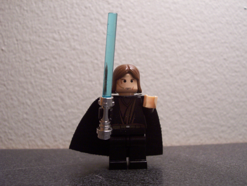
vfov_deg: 38.7
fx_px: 264
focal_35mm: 37
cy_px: 93
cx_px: 124
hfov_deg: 50.1
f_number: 2.8
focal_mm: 5.6
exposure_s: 1/30
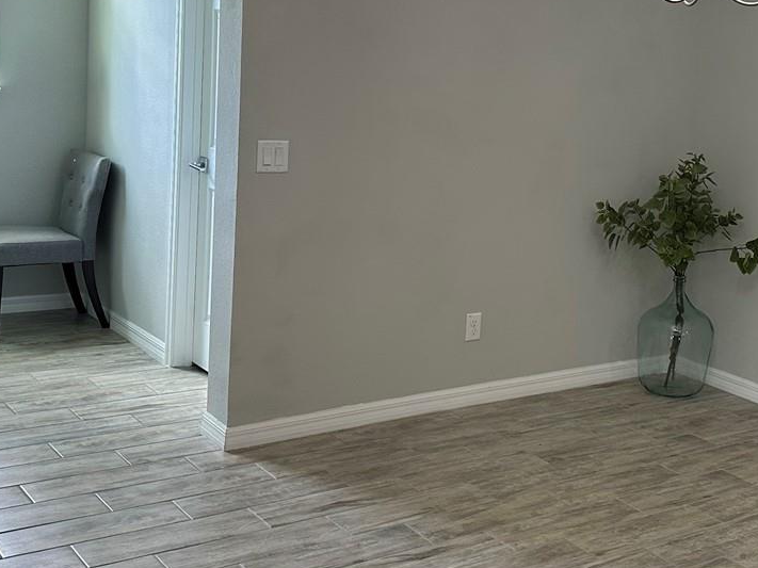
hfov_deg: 34.4
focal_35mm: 54
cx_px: 616
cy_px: 164
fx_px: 1182
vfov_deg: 26.8
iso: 160
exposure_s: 1/120
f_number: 1.78
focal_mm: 6.86
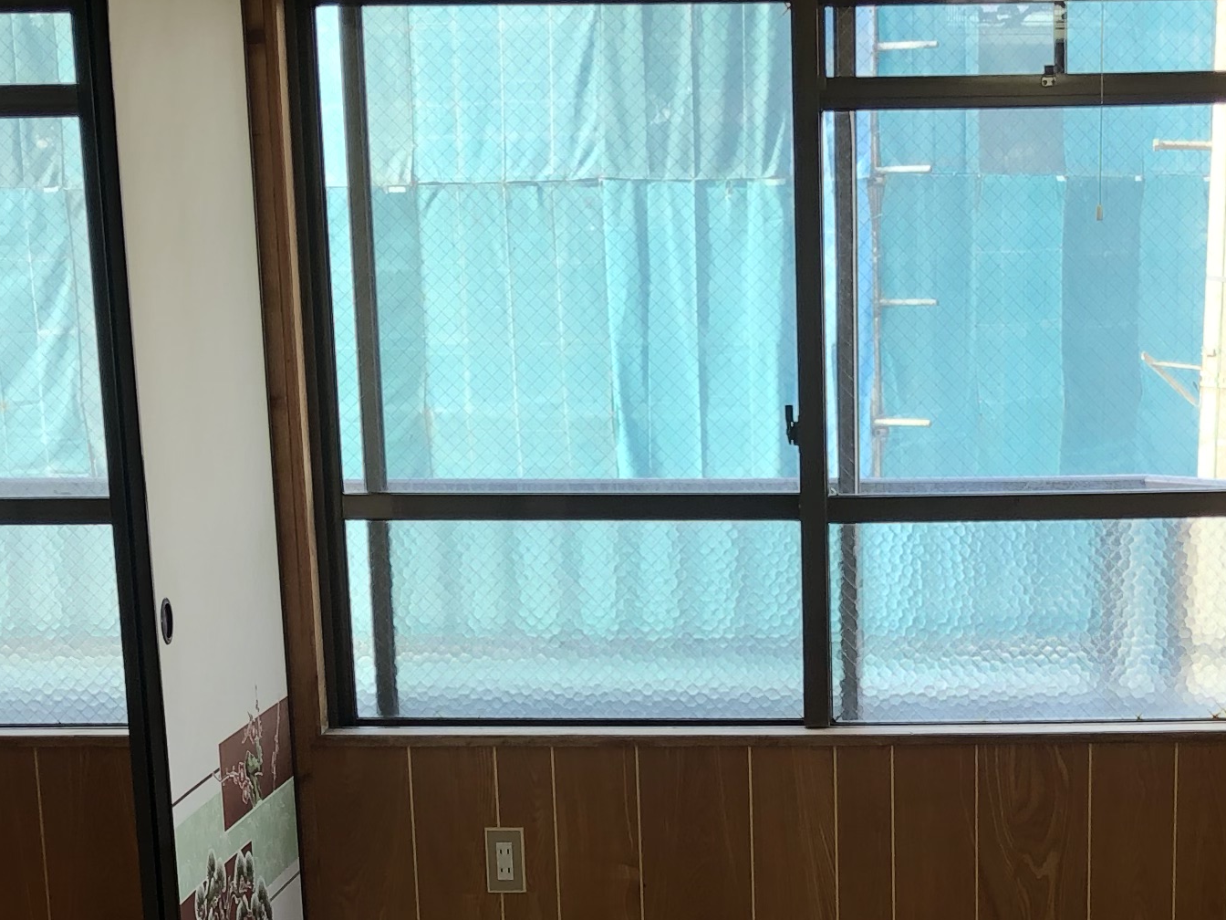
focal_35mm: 84
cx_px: 886
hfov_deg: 23.1
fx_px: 2975
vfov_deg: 16.9
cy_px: 1050
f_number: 1.8
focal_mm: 4
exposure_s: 1/120
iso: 40
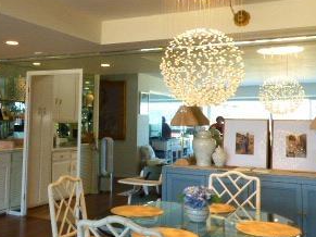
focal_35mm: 44
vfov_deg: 32.5
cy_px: 76
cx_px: 124
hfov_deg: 42.7
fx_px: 401
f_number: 2.8
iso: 320
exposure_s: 1/60
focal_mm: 3.58
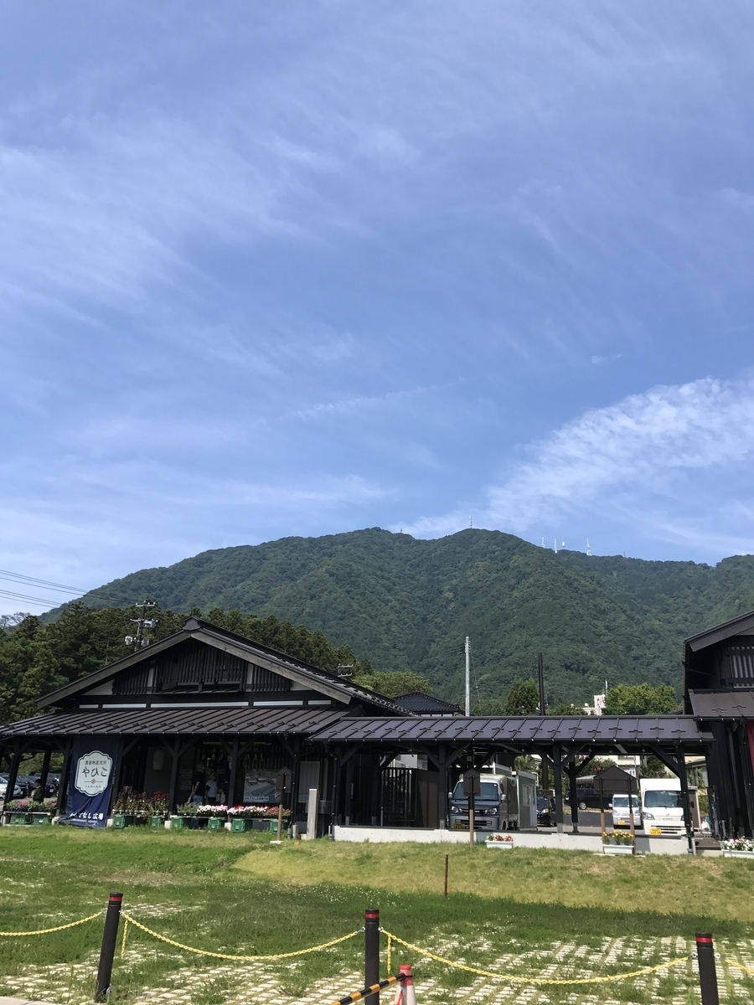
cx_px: 377
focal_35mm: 28
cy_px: 502
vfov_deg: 63.4
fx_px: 813
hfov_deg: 49.7
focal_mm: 3.99
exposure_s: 1/2037
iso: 20
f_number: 1.8
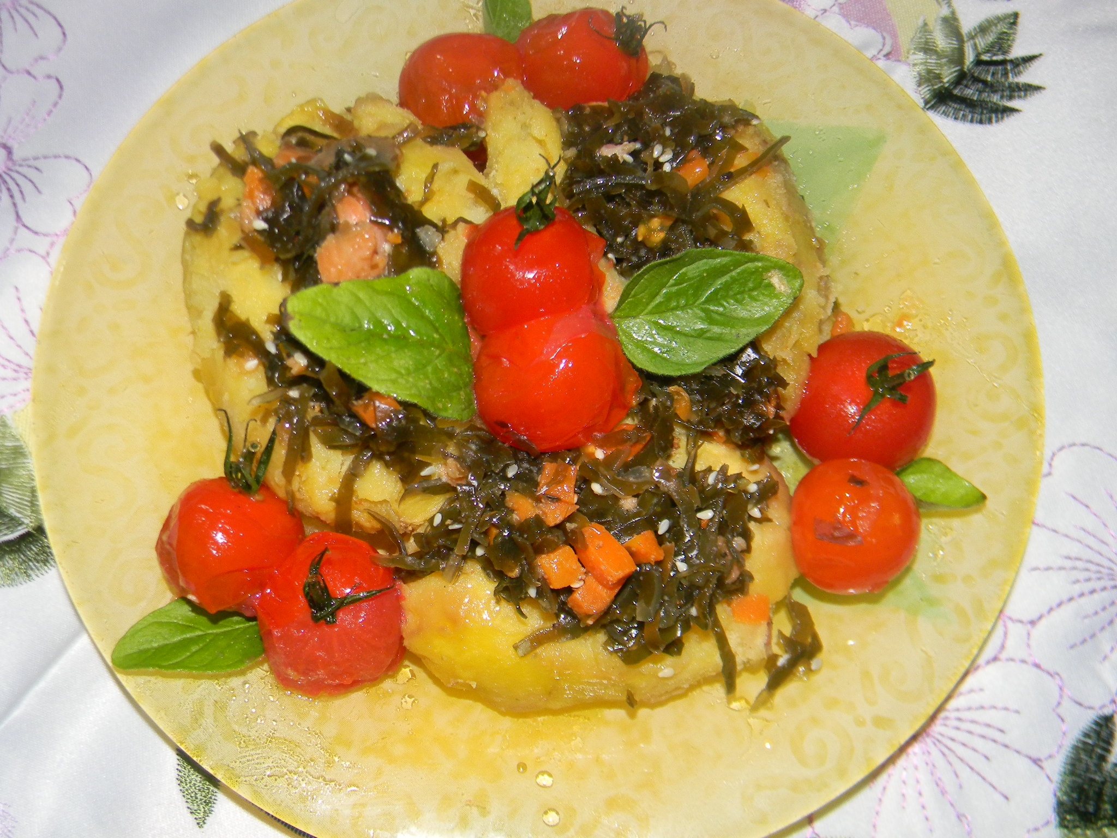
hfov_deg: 51.4
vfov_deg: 39.7
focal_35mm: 36
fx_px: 1162
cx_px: 558
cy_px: 419
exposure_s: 1/30
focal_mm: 6.4
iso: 200
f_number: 7.4
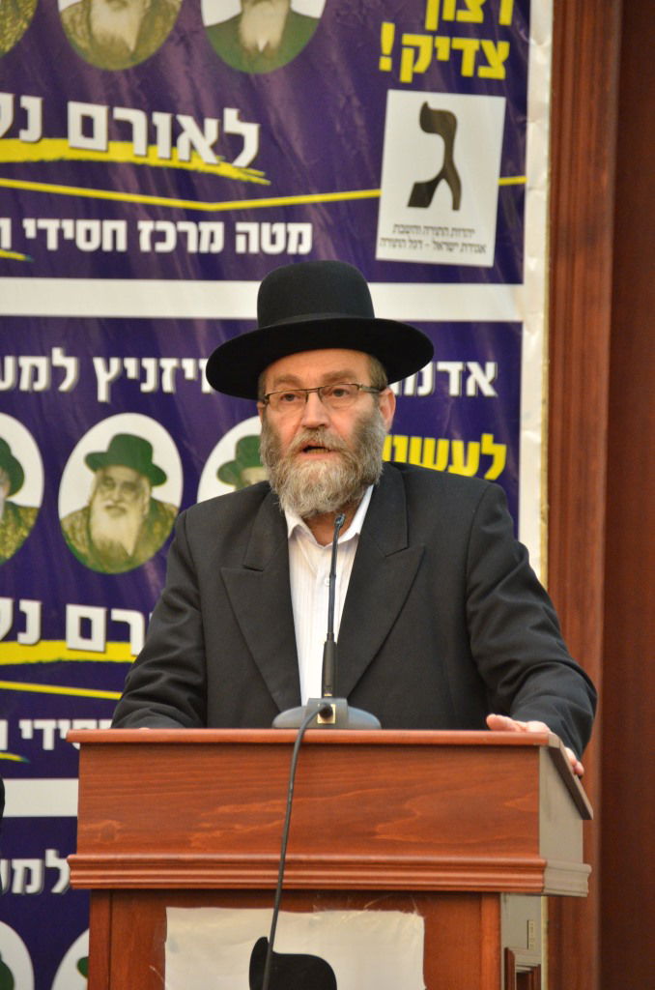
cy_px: 495
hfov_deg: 4.0
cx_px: 328
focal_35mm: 345
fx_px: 9460
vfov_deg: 6.0
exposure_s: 1/100
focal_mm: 230
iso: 1600
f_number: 5.6
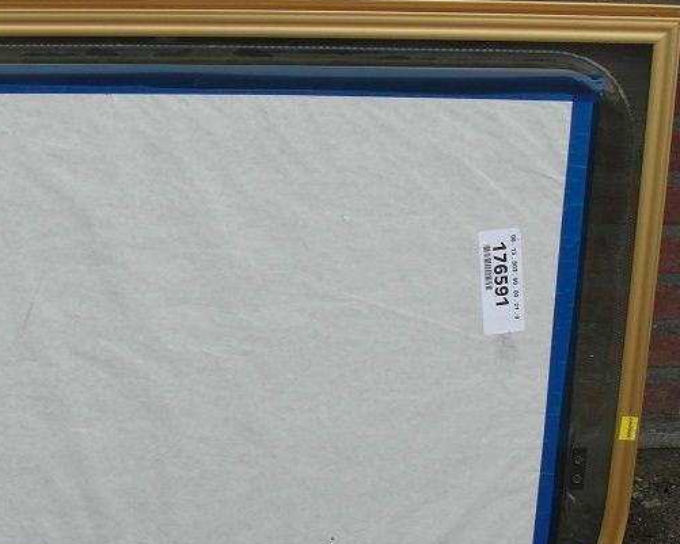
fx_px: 1389
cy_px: 327
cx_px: 181
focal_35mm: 69
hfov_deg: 27.2
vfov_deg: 22.1
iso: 80
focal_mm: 6.8
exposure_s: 1/60
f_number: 5.4
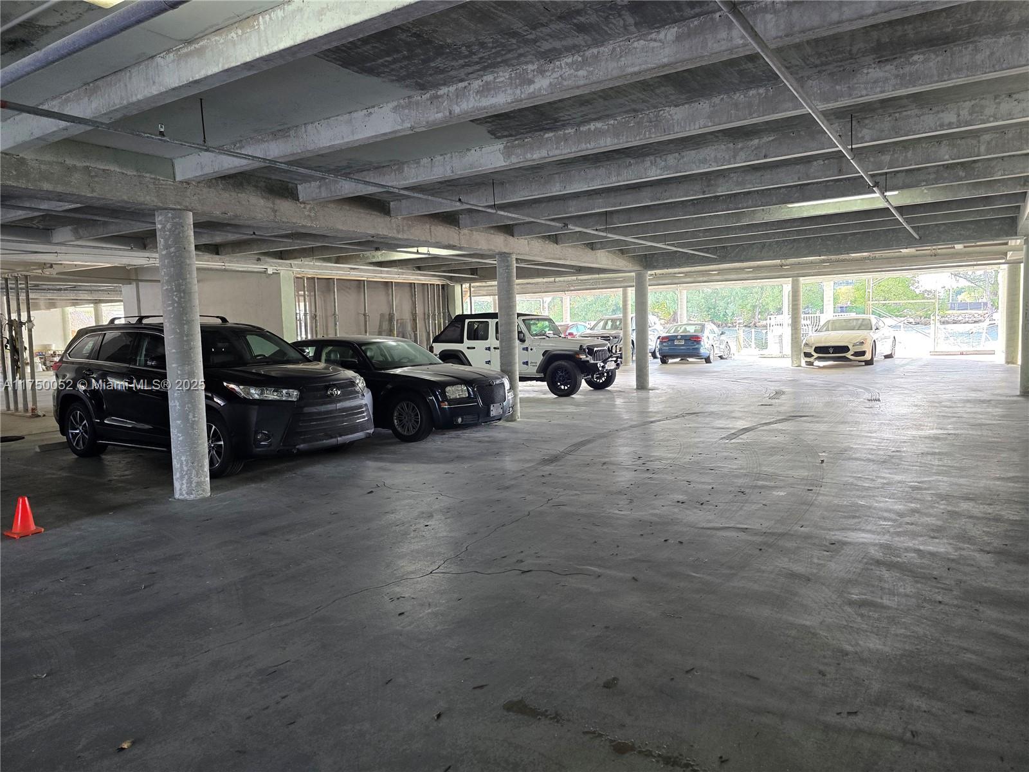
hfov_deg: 73.9
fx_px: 684
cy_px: 386
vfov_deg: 58.9
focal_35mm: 23
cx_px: 514
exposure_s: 1/120
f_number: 1.7
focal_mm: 6.3
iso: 250
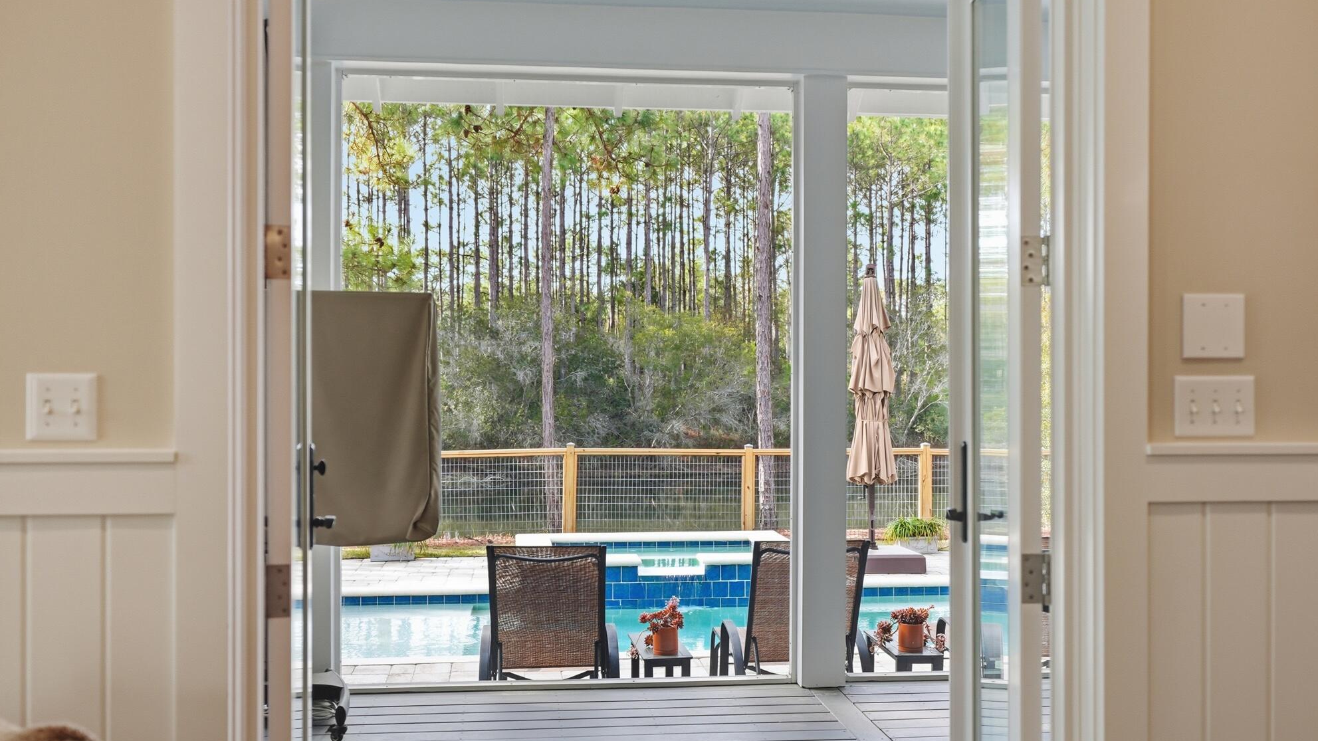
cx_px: 659
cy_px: 416
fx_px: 1293
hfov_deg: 54.0
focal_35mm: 37
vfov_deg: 31.9
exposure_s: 1/1250
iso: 320
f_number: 4
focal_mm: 35
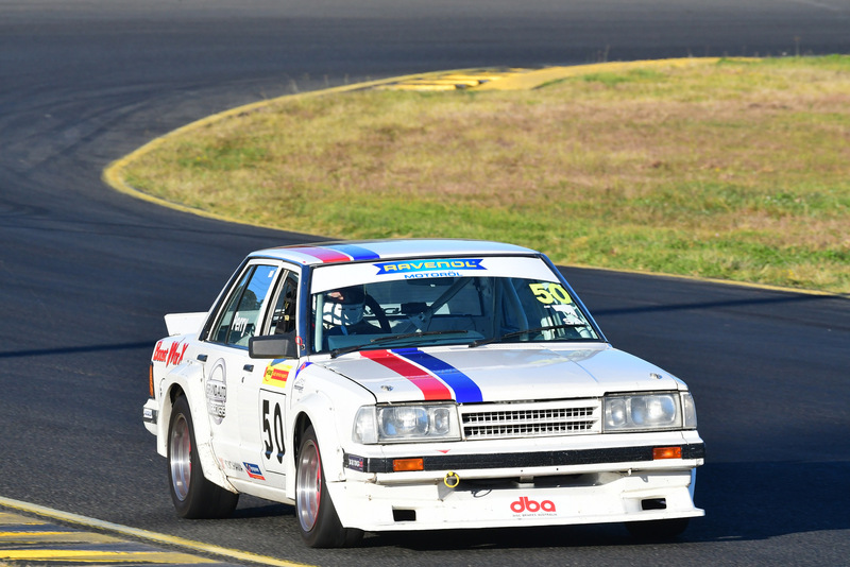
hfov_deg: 3.9
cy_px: 284
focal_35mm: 525
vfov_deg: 2.6
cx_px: 425
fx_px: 12400
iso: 800
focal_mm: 350
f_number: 11
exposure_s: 1/640
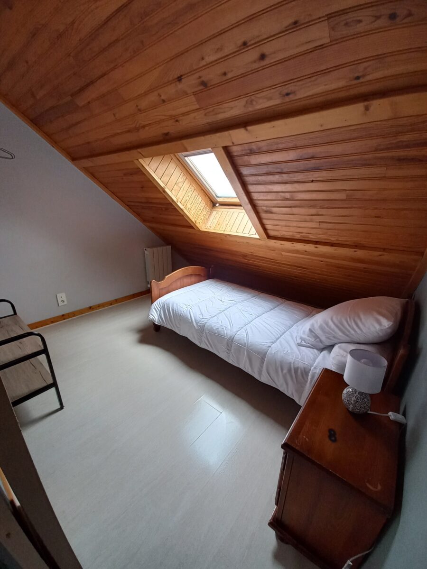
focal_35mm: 13
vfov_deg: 106.2
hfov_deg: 89.9
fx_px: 214
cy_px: 284
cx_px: 214
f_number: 2.2
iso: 50
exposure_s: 1/50
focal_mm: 1.42
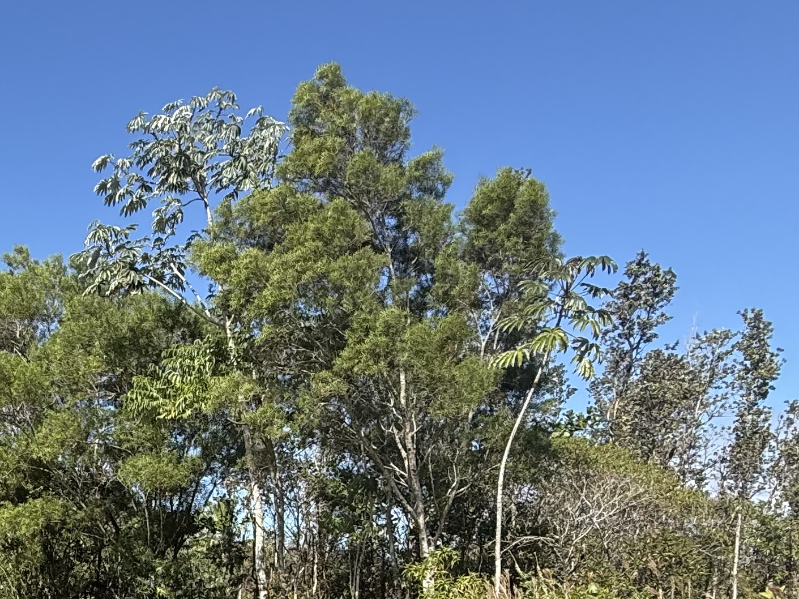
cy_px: 681
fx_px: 923
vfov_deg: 31.3
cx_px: 22
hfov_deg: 41.5
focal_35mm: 40
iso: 50
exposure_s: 1/1125
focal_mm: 2.22
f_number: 2.2
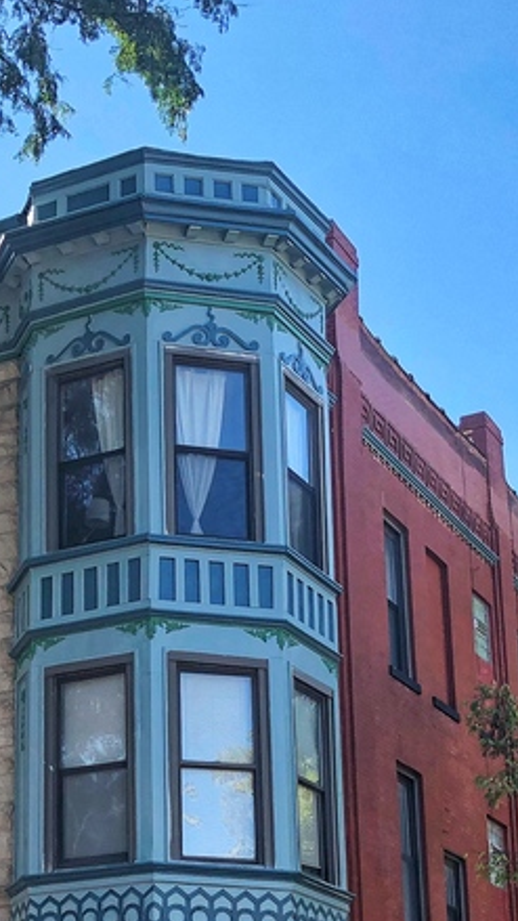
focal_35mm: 72
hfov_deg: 16.7
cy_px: 732
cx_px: 111
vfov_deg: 28.7
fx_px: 1758
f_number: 1.8
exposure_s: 1/571
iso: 20
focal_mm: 3.99
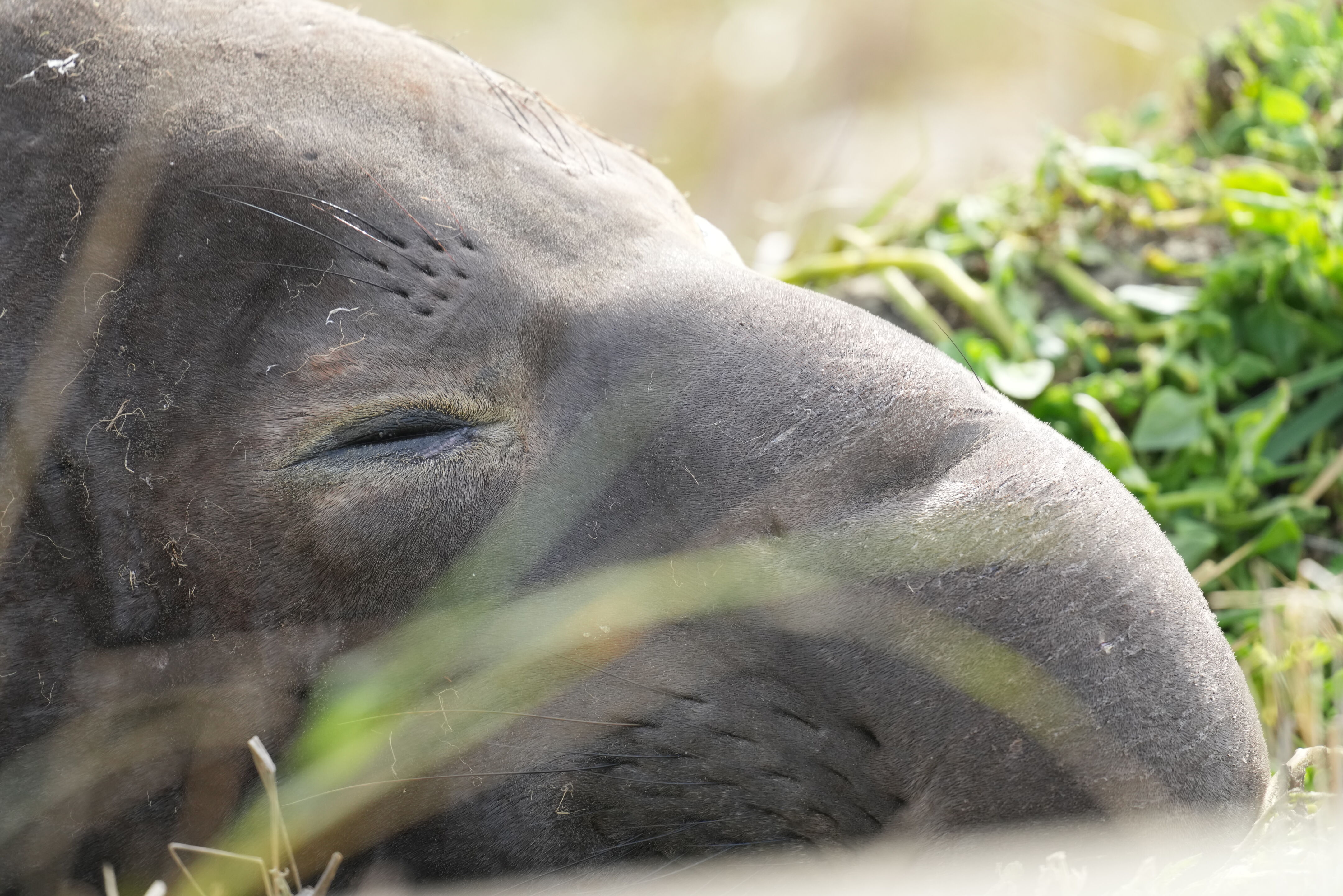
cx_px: 672
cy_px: 448
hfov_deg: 3.4
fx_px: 22382
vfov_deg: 2.3
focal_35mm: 600
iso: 1250
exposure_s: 1/640
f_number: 5.6
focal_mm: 600
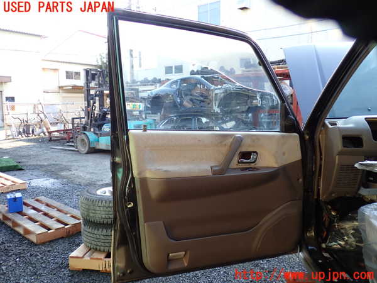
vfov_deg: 46.8
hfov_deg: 60.0
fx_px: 327
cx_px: 188
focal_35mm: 30
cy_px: 142
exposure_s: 1/125
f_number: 2.3
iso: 100
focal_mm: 5.4
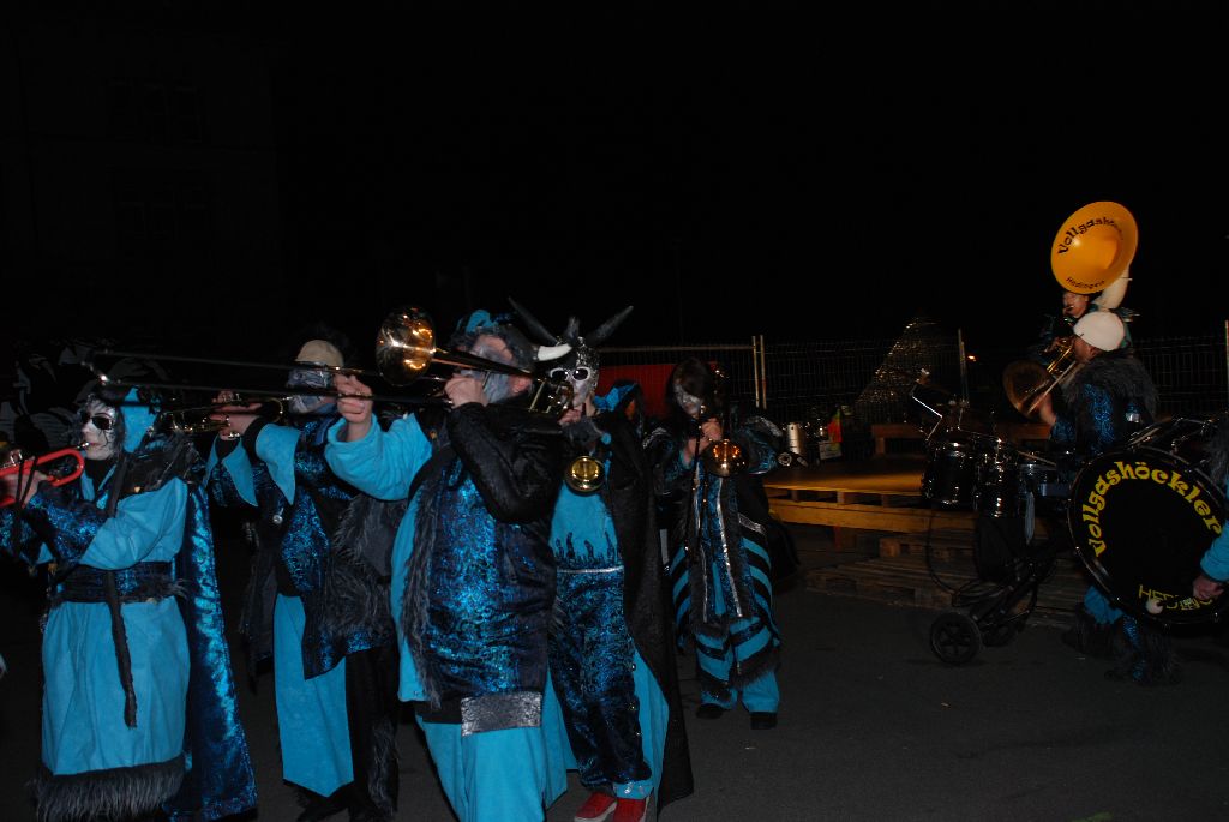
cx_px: 614
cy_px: 411
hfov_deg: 57.2
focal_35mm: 33
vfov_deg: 40.1
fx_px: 1128
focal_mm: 22
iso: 200
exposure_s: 1/60
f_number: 4
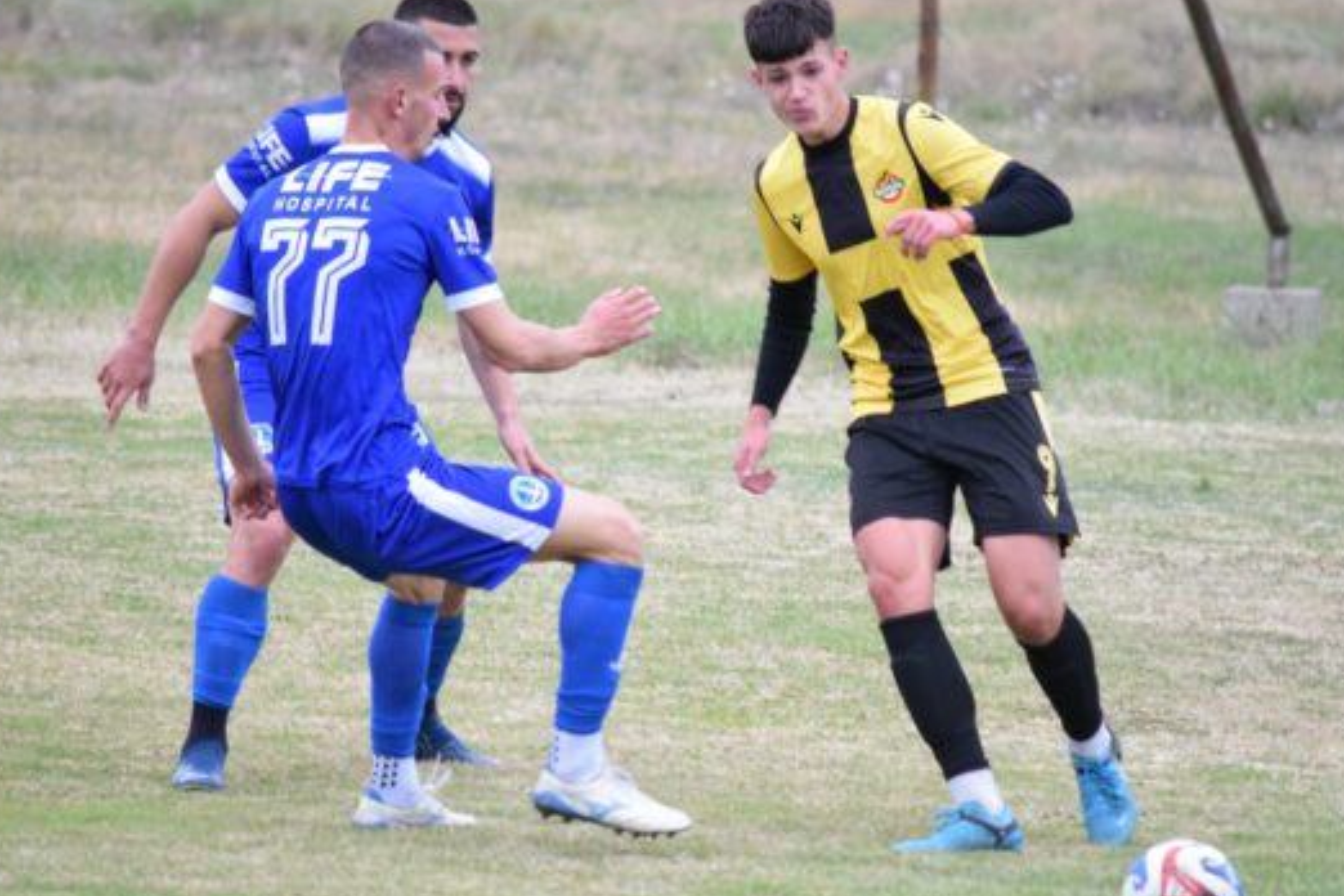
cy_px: 466
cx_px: 690
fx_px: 18927
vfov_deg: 2.7
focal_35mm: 507
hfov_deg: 4.1
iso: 3200
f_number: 5.6
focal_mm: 280
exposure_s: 1/640
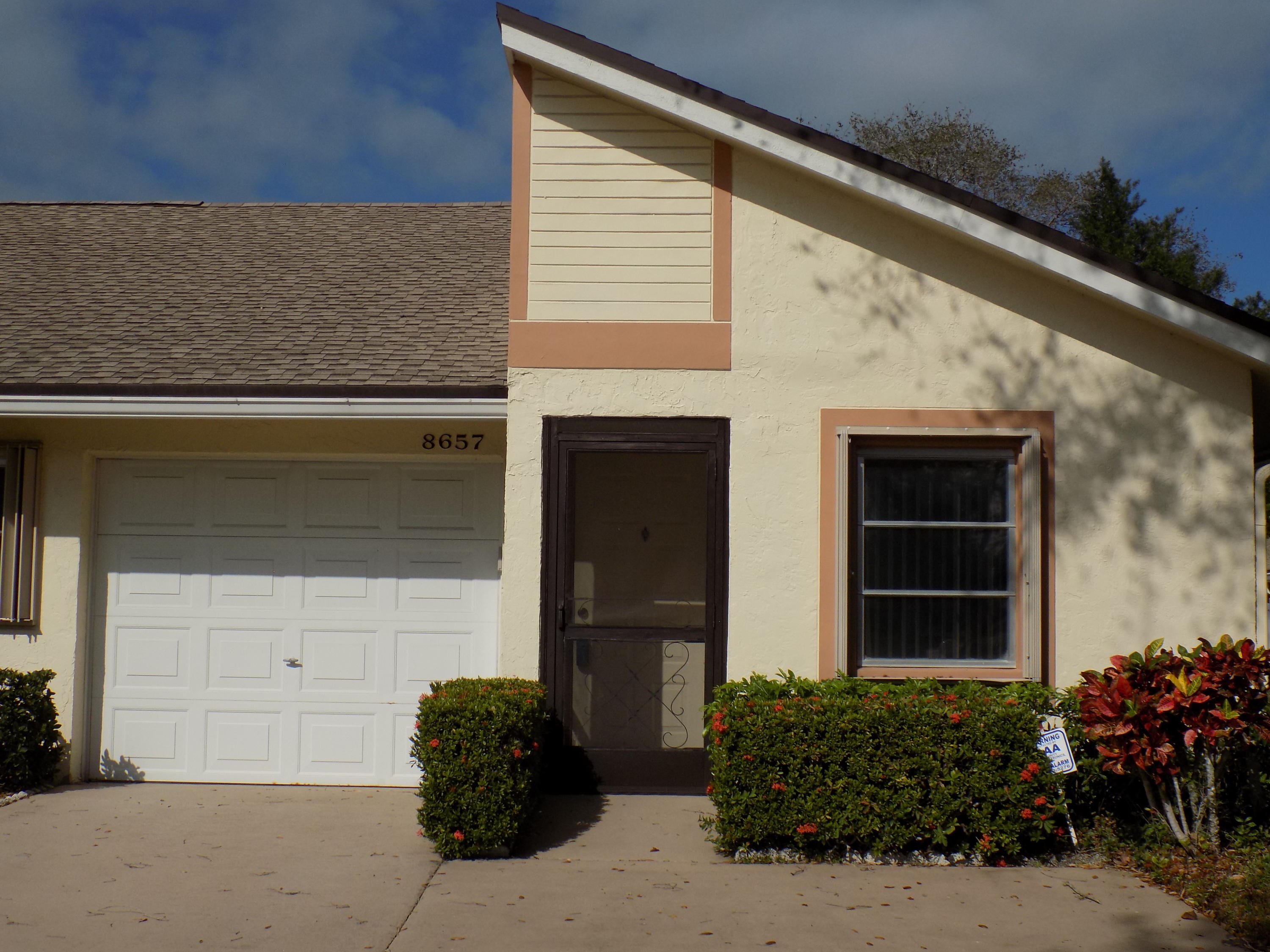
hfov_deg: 41.2
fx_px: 1688
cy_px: 476
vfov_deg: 31.5
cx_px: 635
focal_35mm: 46
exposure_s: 1/320
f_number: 11.8
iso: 80
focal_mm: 8.1
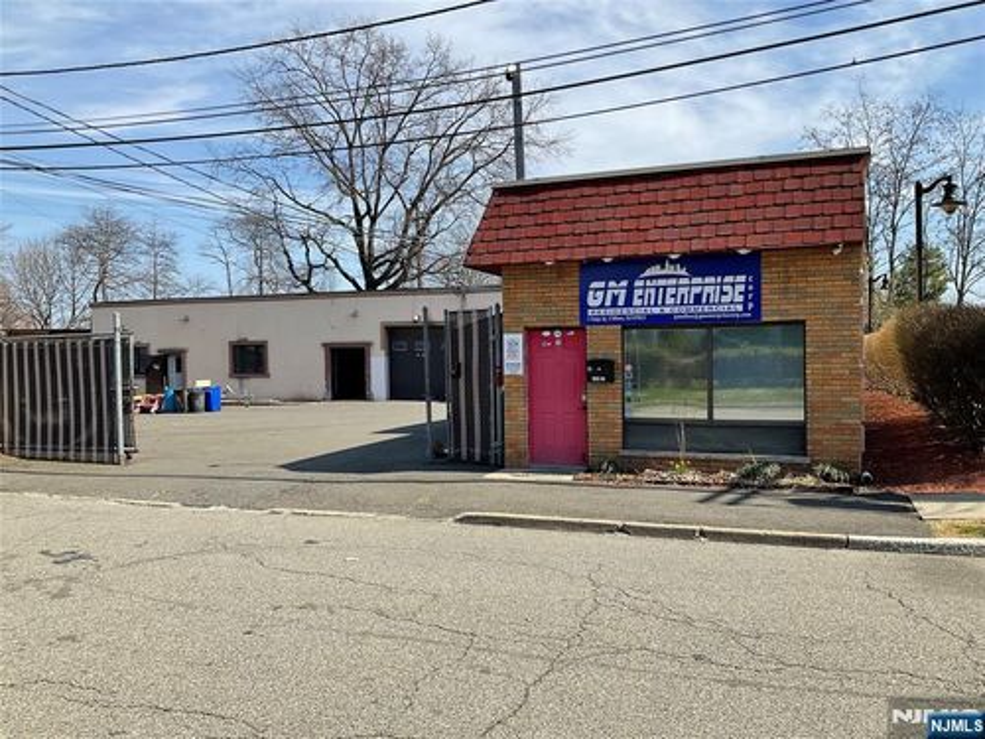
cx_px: 492
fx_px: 825
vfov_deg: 48.2
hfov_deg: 61.7
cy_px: 370
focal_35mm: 29
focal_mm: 3
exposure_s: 1/1848
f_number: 1.8
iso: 16
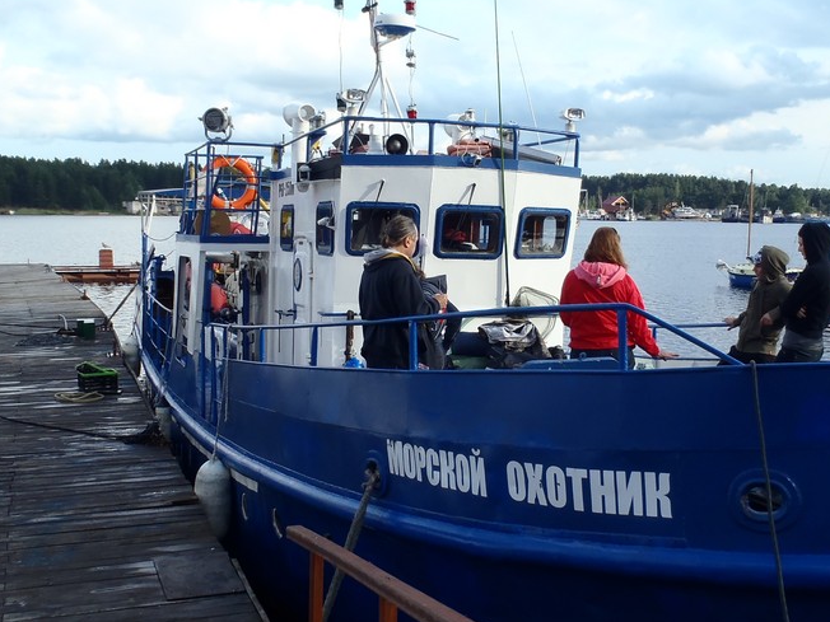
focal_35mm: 44
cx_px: 481
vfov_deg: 32.9
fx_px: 1055
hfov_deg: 42.8
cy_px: 291
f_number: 3.9
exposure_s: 1/200
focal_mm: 5
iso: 80
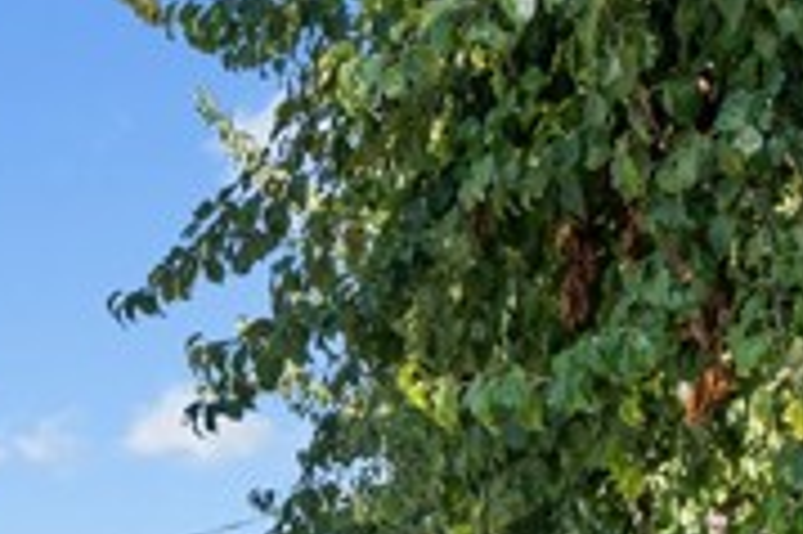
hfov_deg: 26.6
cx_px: -139
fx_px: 1515
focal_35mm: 68
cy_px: 882
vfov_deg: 17.3
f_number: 9
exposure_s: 1/25
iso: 100
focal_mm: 19
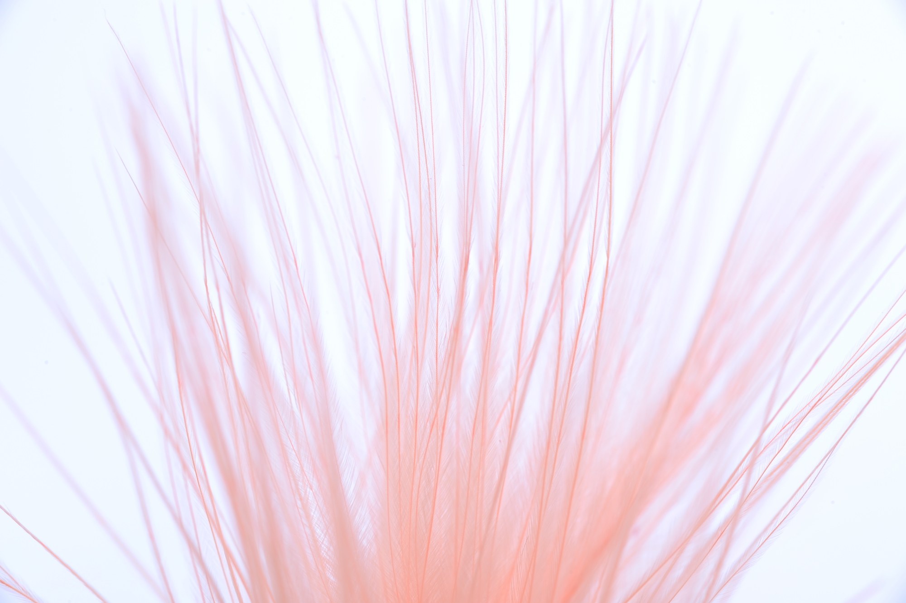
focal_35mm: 105
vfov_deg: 13.0
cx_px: 453
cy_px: 302
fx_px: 2641
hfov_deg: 19.5
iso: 125
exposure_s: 1/160
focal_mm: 105
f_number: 18
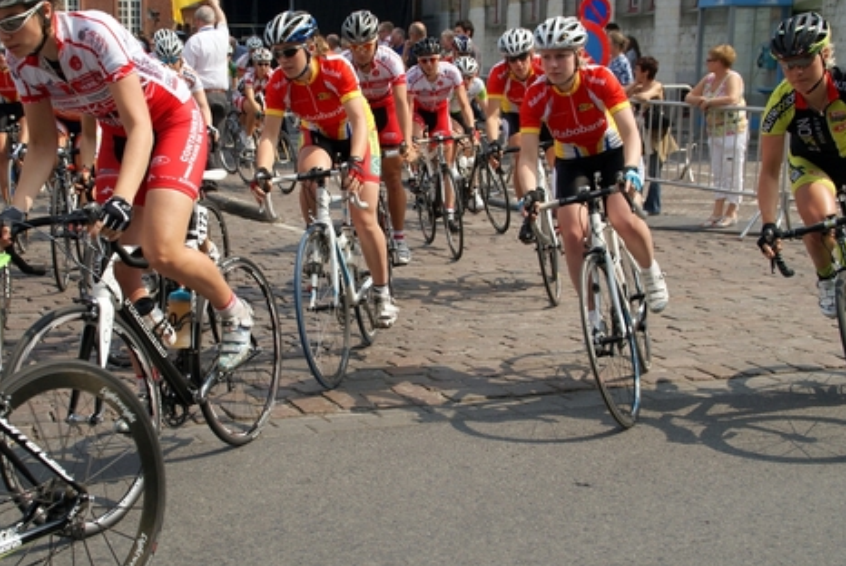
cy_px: 276
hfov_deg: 34.3
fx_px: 1365
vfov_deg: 23.4
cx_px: 345
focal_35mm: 58
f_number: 5.6
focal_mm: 30
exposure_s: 1/1000
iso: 200
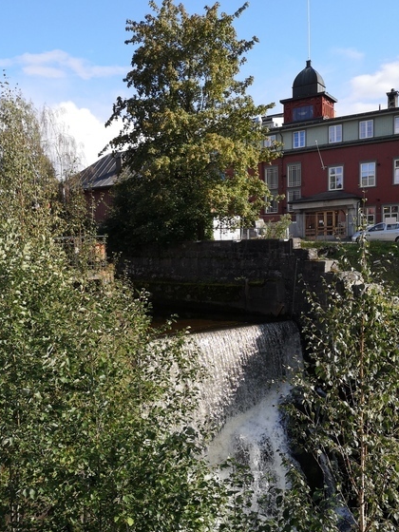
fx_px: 569
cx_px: 132
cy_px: 304
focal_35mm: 37
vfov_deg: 50.0
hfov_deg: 38.2
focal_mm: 3.95
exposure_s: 1/1845
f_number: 1.8
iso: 50
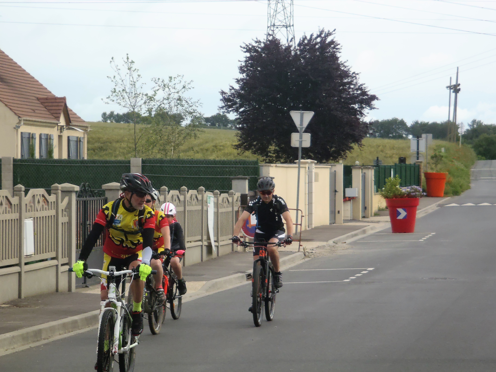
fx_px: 2006
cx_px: 248
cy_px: 186
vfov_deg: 10.6
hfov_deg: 14.1
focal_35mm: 140
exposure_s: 1/500
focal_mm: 25
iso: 250
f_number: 5.9
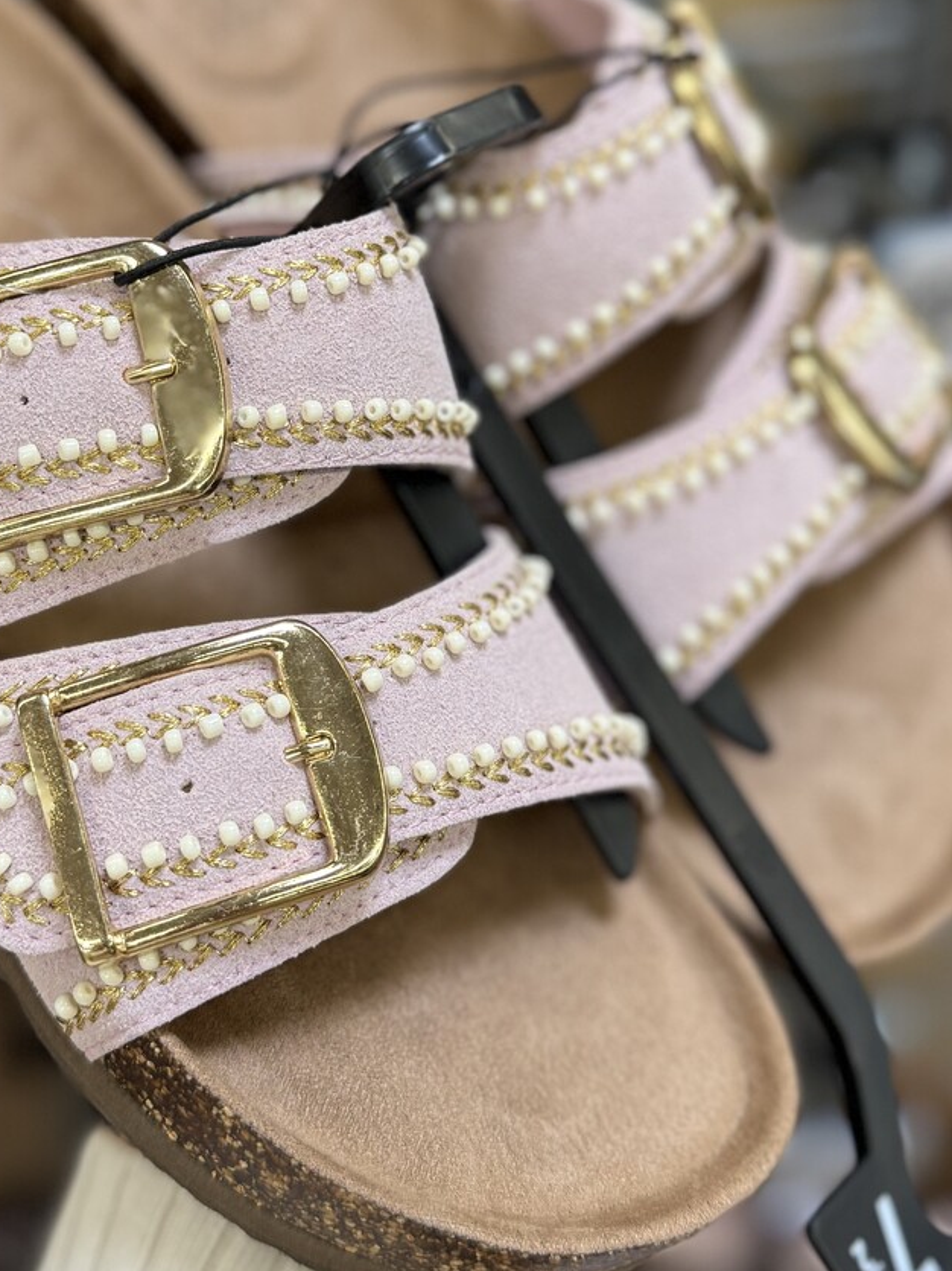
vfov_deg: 41.1
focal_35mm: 46
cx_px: 357
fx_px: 1687
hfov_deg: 31.4
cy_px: 528
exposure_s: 1/121
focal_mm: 6.76
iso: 125
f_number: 1.78
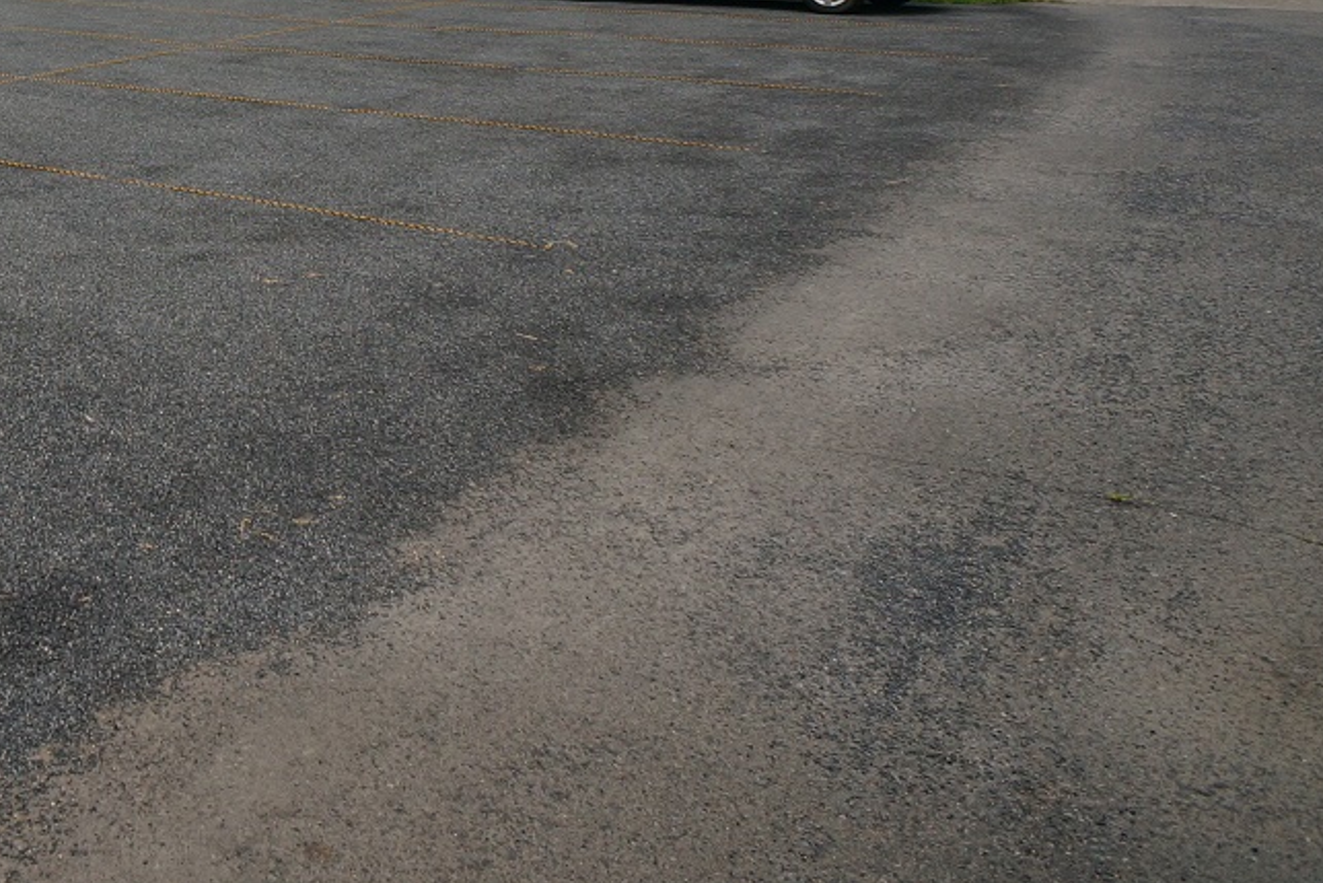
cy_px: -101
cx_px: 95
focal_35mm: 56
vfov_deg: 22.7
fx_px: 2058
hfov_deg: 33.5
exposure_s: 1/100
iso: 100
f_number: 8
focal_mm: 16
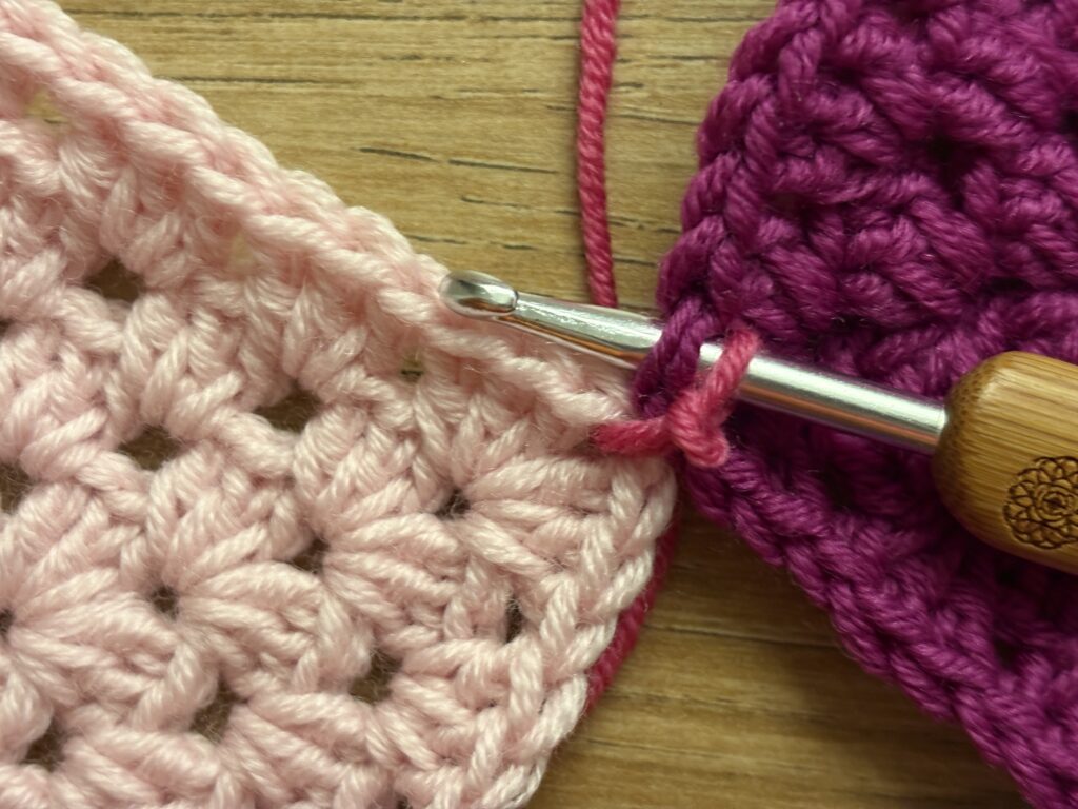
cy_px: 404
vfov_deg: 28.0
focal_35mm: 52
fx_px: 1619
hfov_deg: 36.8
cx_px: 539
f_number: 1.6
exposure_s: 1/25
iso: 250
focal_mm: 5.96
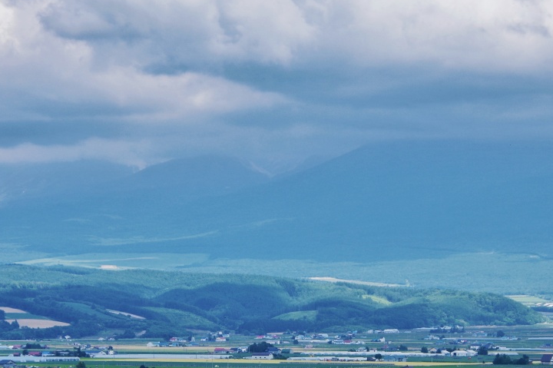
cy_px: 303
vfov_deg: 9.1
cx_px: 295
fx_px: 2303
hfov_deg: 13.7
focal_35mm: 150
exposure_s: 1/1000
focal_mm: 60
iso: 100
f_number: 4.5
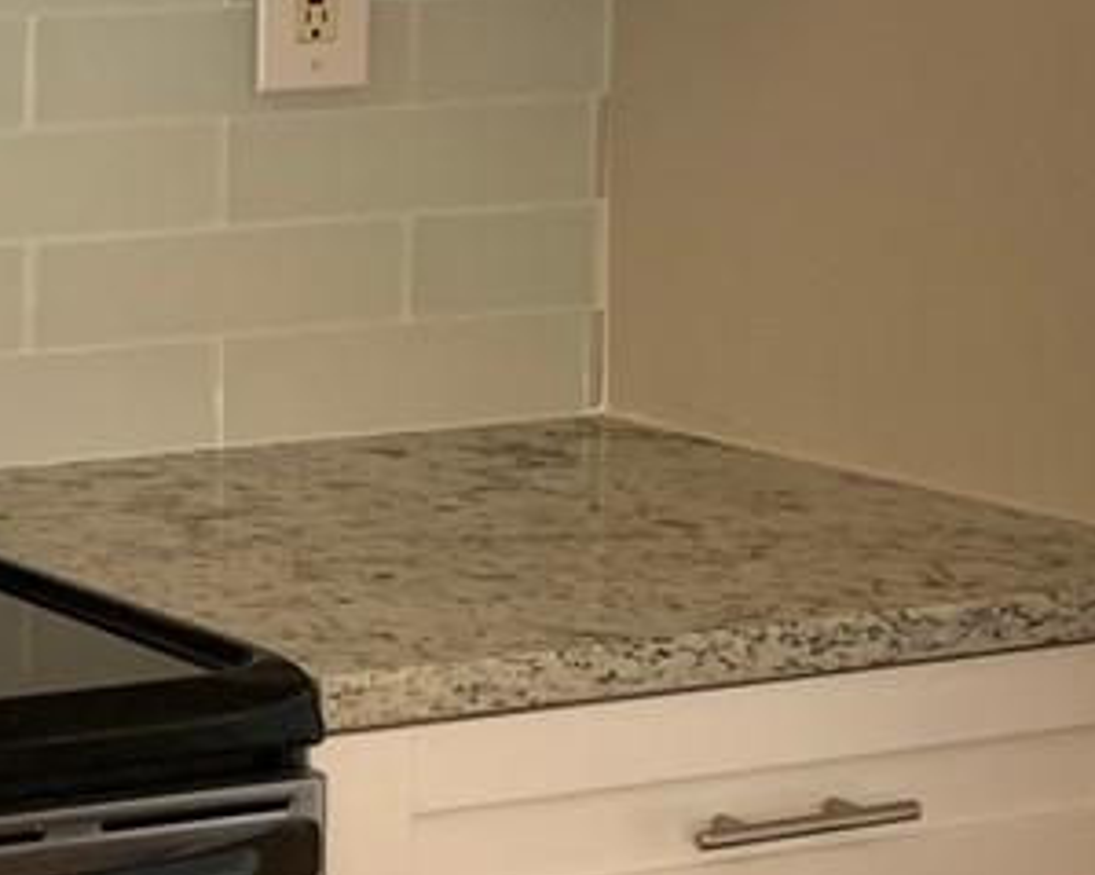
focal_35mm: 136
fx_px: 4406
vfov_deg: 11.3
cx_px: -275
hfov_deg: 13.7
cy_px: 403
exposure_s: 1/121
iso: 80
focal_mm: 4.25
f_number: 1.8
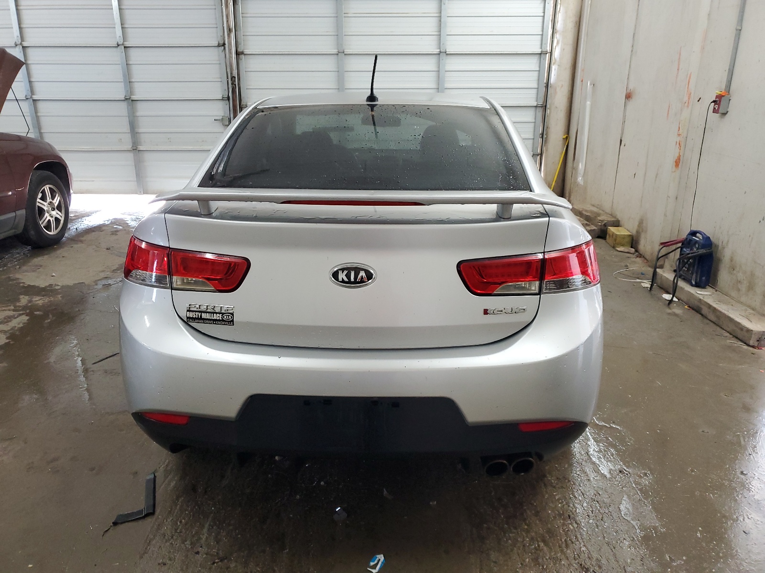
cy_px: 286
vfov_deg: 53.1
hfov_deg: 67.3
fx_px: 575
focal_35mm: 26
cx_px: 382
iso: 189
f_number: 1.5
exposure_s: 1/60.2
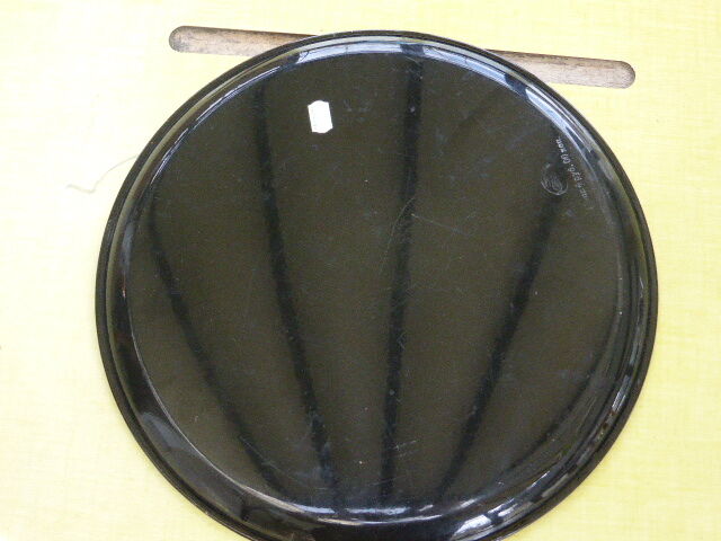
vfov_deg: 29.7
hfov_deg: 38.9
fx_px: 1021
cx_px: 360
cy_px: 270
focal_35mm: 49
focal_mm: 8.5
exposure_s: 1/125
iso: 640
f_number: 4.2
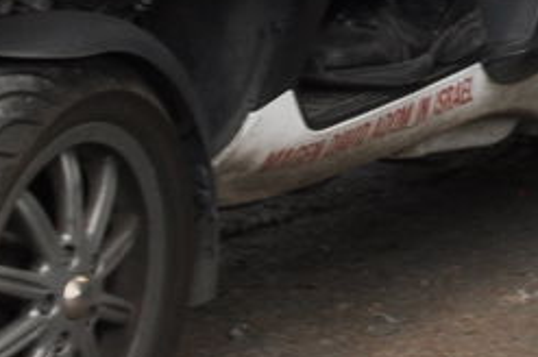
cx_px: 1161
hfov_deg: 7.2
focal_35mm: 272
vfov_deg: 4.9
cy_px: -378
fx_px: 4060
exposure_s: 1/80
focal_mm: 32
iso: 320
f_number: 8
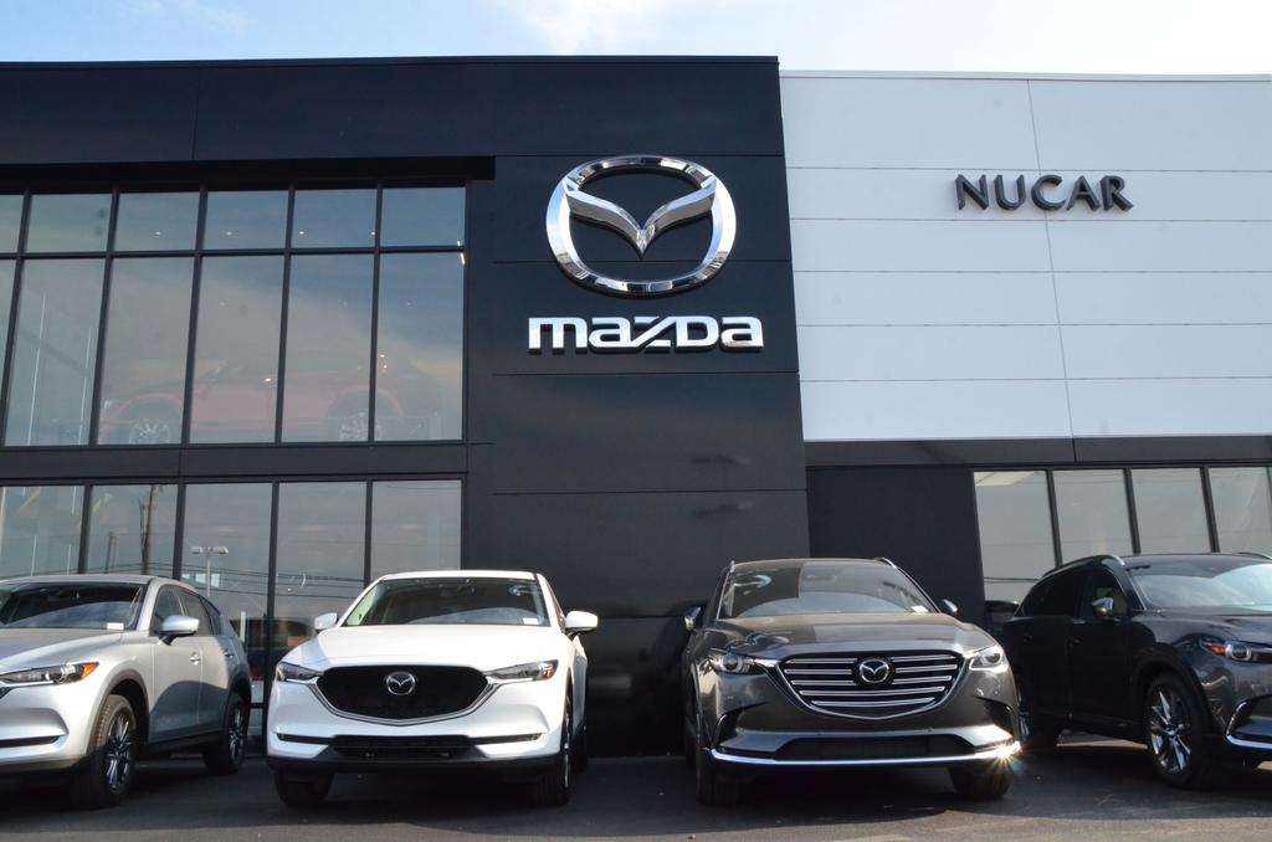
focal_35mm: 32
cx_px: 636
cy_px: 421
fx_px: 1111
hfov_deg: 59.6
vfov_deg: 41.5
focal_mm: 21
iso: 2500
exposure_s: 1/800
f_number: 14
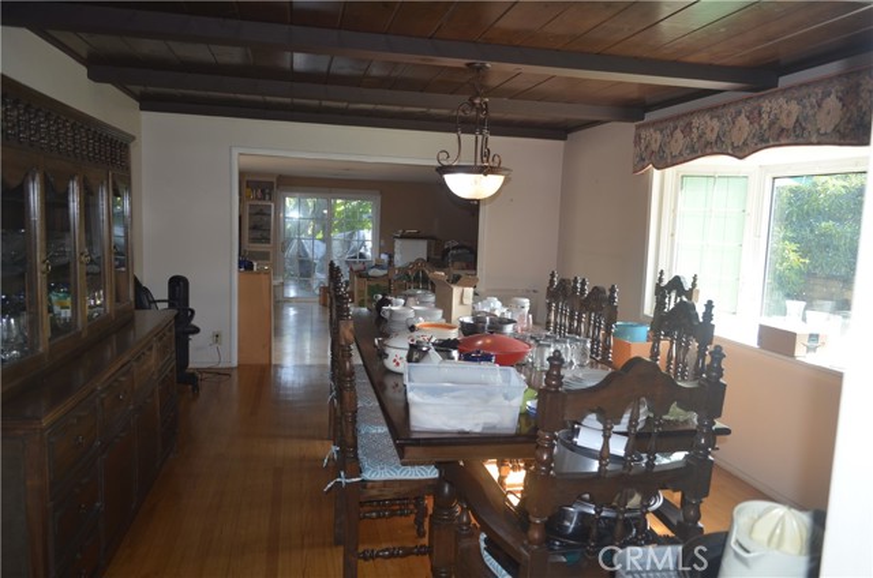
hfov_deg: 67.5
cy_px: 289
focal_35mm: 27
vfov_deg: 47.7
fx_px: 653
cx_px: 436
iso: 280
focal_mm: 18
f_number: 3.5
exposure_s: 1/125
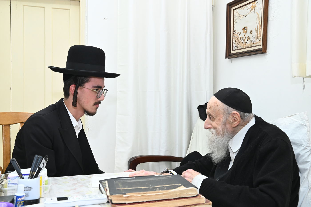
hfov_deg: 53.2
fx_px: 311
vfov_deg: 36.8
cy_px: 104
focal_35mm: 36
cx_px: 156
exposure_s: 1/200
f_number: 9
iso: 2500
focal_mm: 36
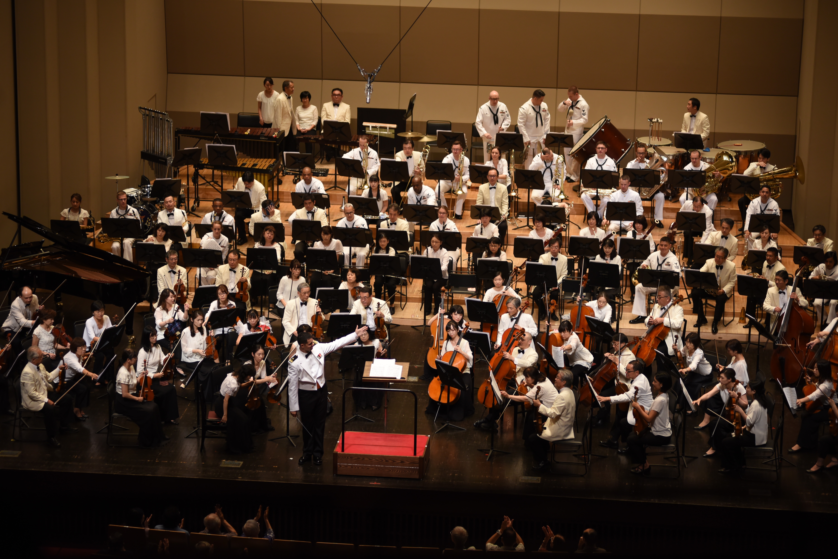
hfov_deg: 18.3
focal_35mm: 112
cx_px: 419
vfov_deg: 12.2
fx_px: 2608
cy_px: 280
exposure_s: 1/200
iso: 800
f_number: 2.8
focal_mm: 112
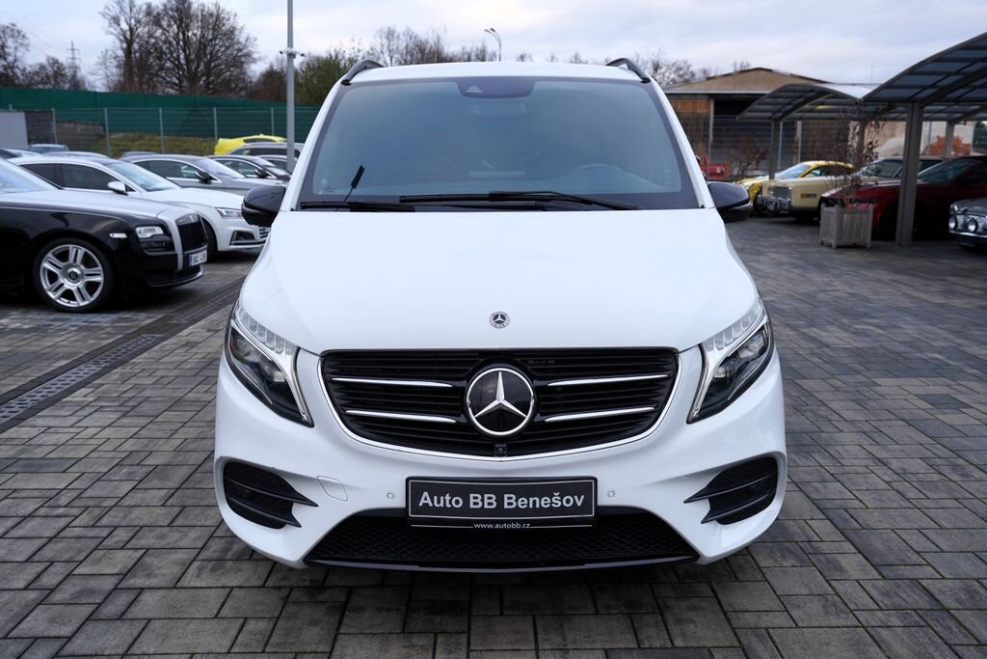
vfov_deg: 42.3
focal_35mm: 31
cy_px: 330
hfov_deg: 60.3
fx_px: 850
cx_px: 494
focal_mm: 31
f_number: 5
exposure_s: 1/125
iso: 100
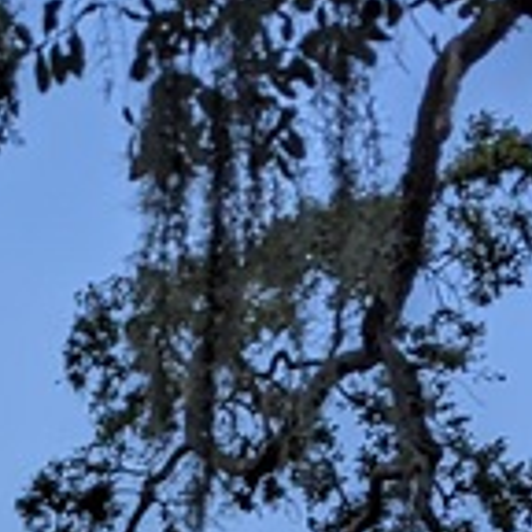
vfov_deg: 9.9
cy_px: 868
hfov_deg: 9.9
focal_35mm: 170
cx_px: -281
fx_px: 2956
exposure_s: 1/3356
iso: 69
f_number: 1.8
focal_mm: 4.44
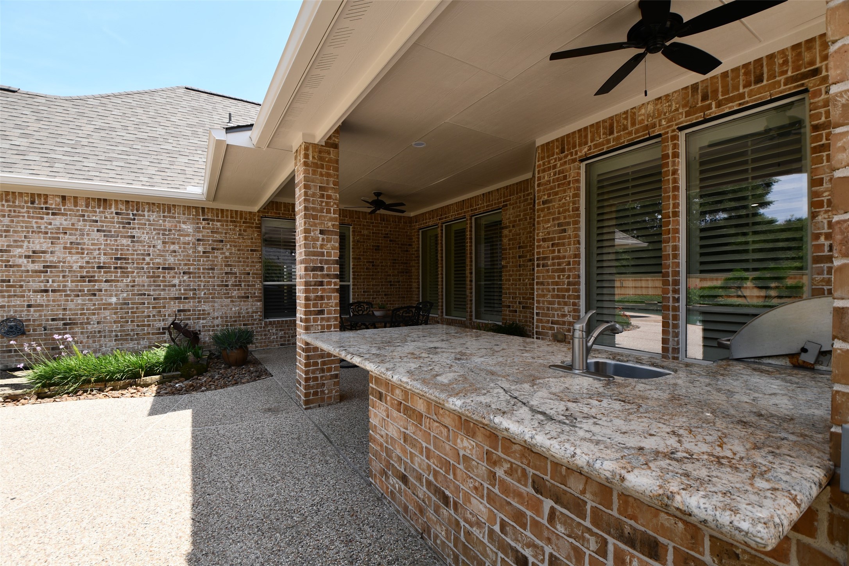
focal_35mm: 15
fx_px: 354
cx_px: 424
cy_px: 283
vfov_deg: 77.3
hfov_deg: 100.4
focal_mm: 10
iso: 100
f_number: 7.1
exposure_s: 1/200
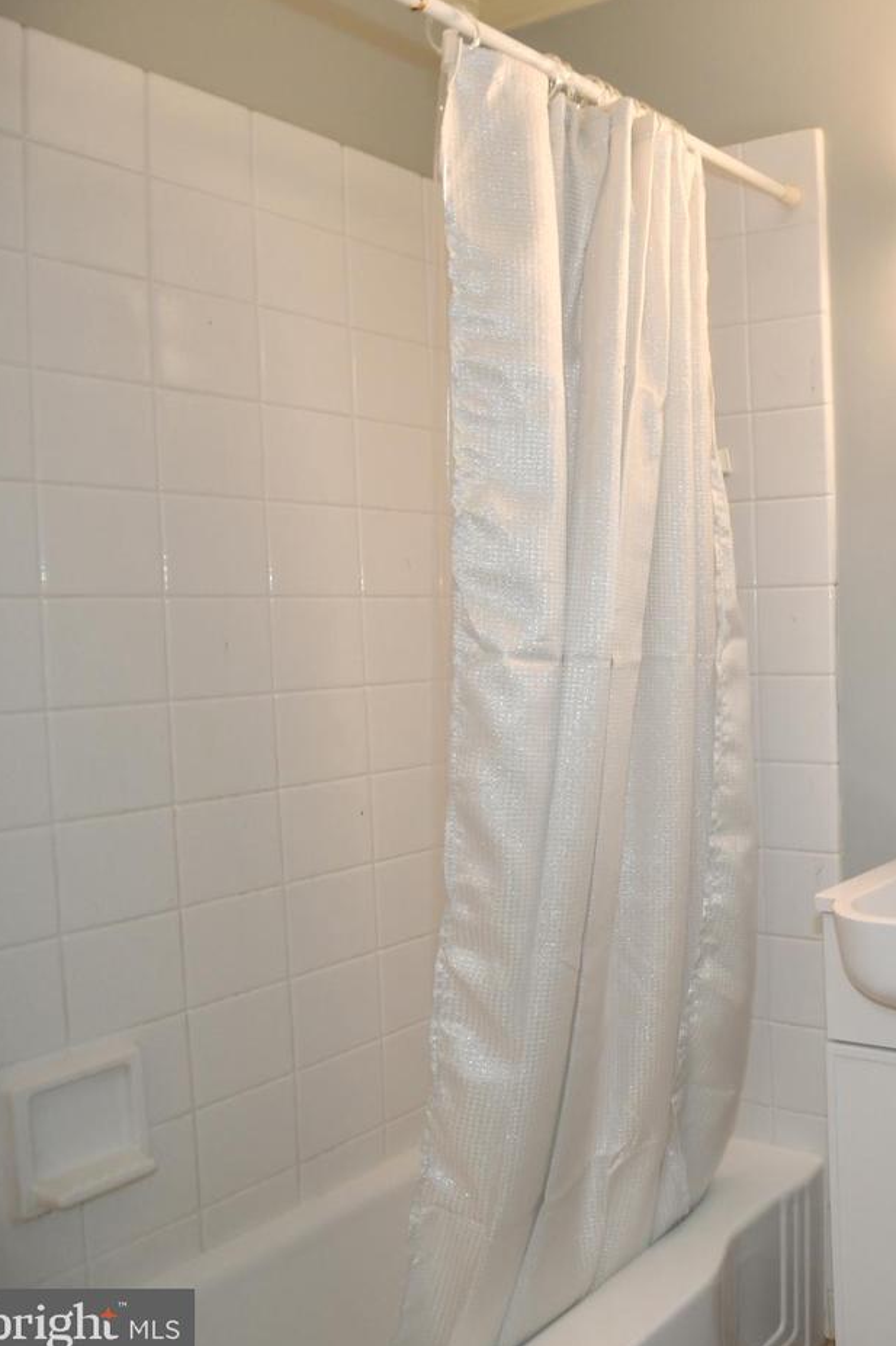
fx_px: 1046
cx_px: 1014
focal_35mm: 28
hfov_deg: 37.7
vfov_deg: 65.5
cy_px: 666
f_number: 4
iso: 360
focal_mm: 12
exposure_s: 1/60
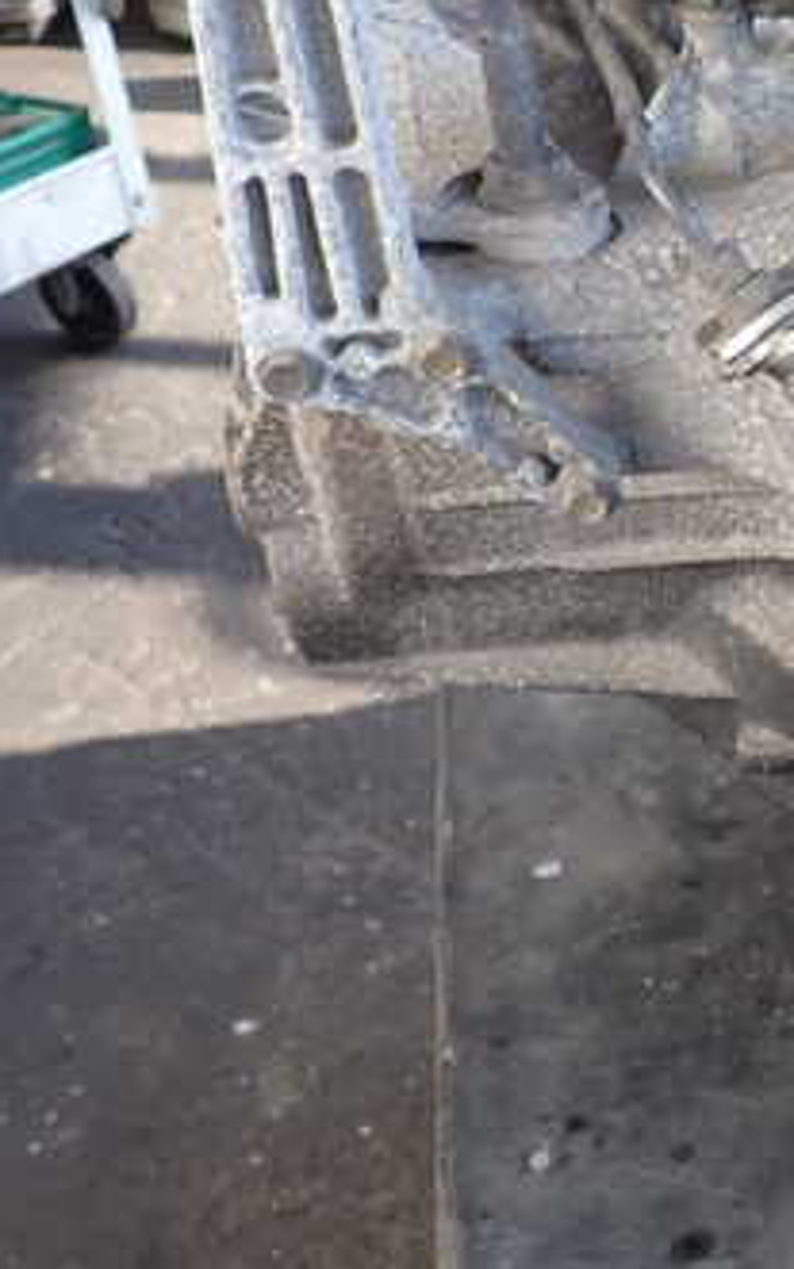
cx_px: 1024
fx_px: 1661
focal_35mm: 48
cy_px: 456
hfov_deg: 23.8
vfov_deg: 41.4
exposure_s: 1/125
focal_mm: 4.5
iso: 100
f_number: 2.8
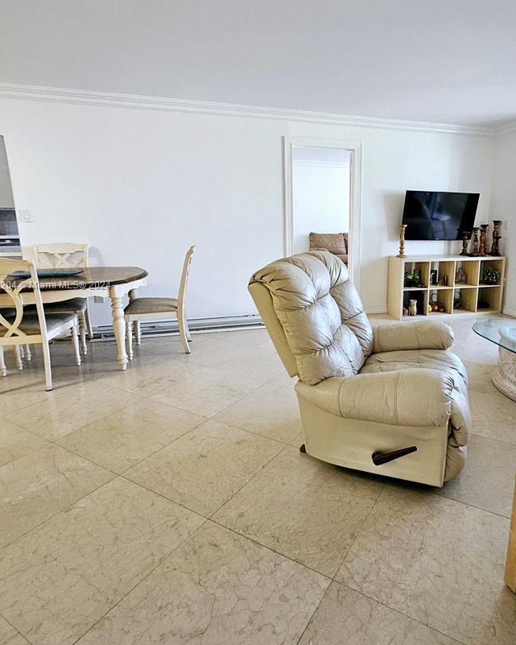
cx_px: 326
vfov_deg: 83.0
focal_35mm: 19
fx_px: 363
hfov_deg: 69.6
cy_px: 286
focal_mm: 1.74
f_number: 2.2
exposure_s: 1/60.2
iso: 125
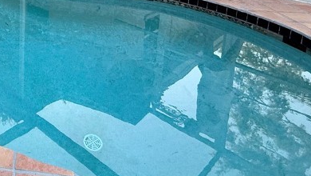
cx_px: -6
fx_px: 330
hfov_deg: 42.8
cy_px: -61
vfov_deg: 25.2
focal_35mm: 40
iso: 64
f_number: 2.2
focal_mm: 2.22
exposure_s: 1/135
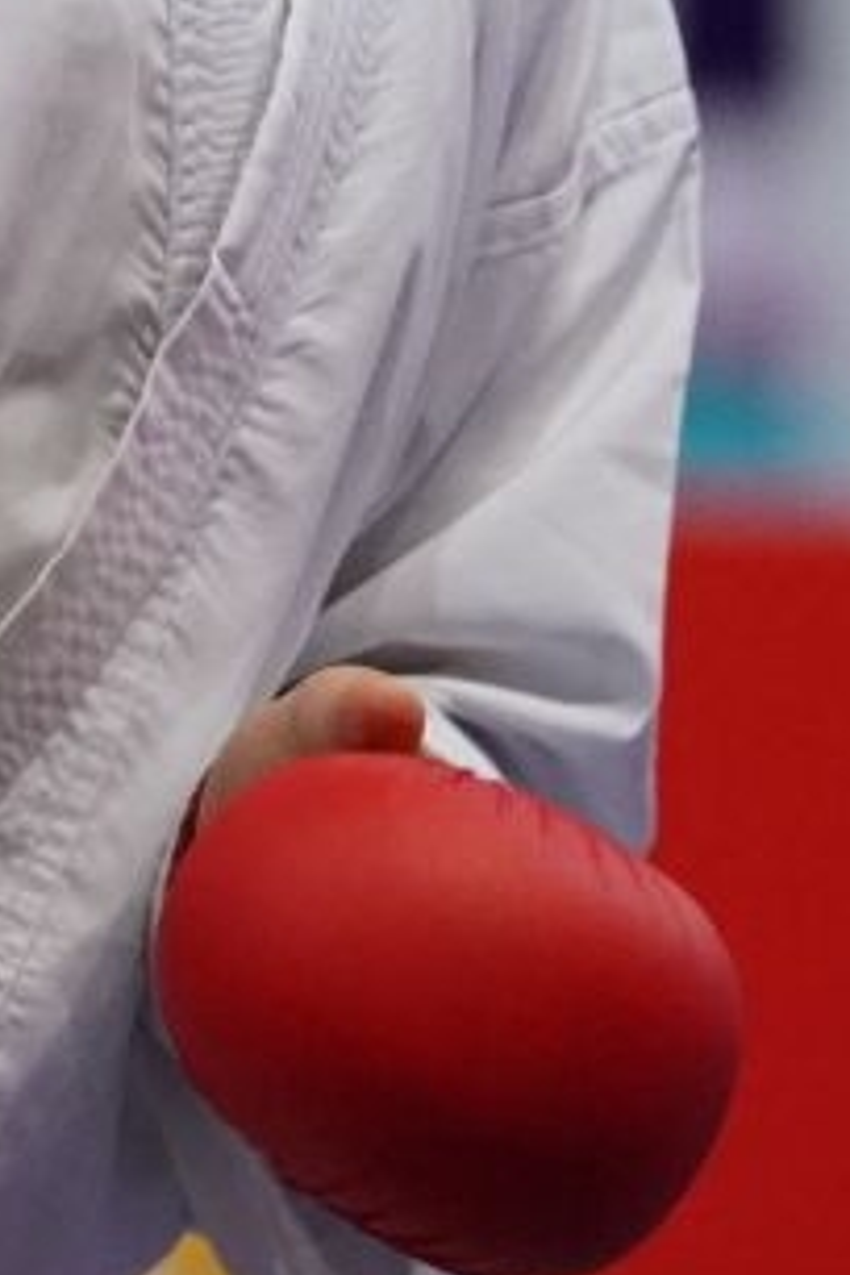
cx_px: -1288
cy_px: -808
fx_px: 40053
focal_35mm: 1131
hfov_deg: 1.2
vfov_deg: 1.8
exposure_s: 1/1000
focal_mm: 192
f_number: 2.8
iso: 4000
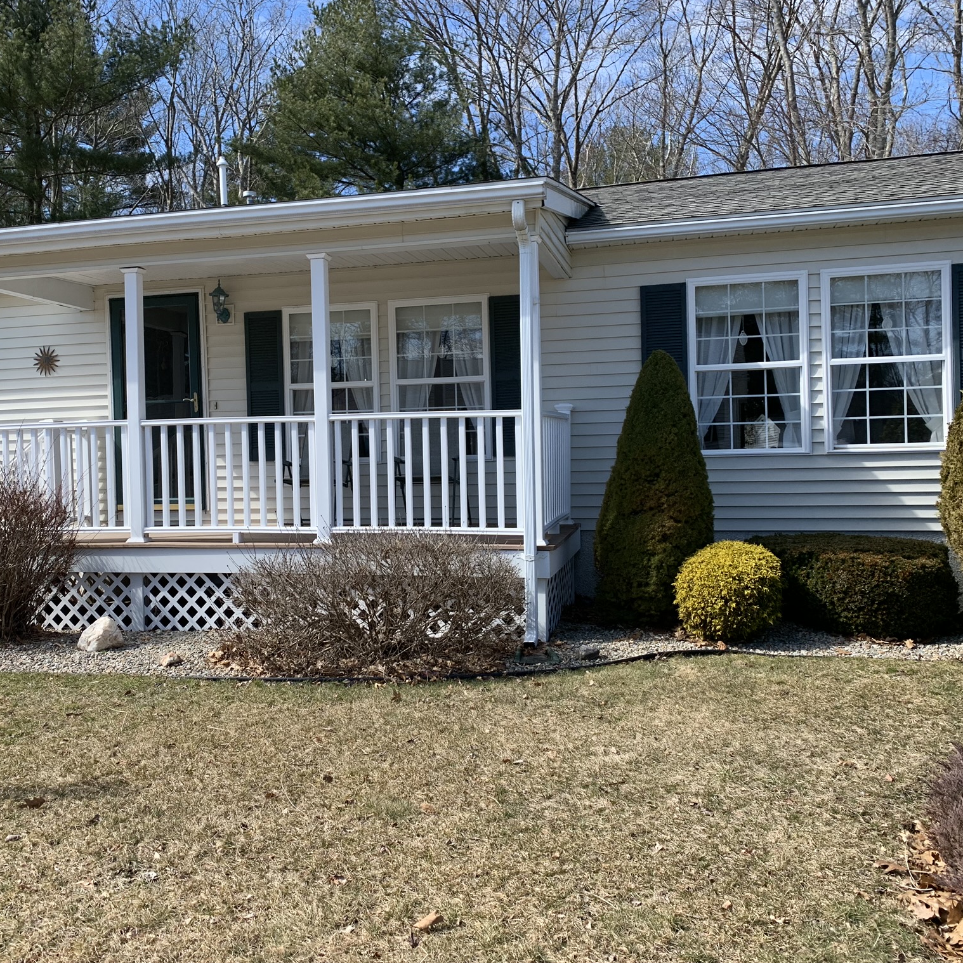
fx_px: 976
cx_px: 419
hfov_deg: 52.4
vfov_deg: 52.5
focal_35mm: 31
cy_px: 479
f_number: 1.8
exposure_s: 1/1235
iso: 25
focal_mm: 4.25
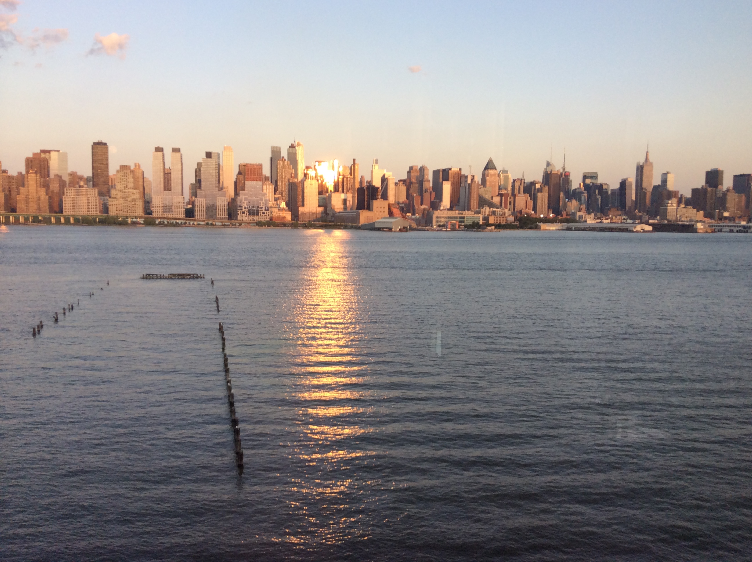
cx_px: 376
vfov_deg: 42.8
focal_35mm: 33
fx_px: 716
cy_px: 281
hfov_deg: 55.4
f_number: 2.4
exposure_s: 1/120
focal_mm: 3.3
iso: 32
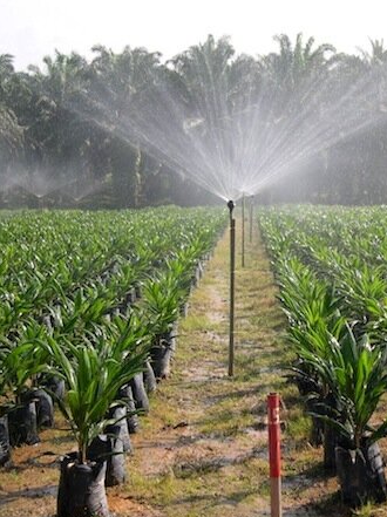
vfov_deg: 30.3
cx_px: 238
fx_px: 955
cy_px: 261
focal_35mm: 64
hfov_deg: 22.9
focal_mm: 10.1
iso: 100
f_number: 3.1
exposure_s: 1/588
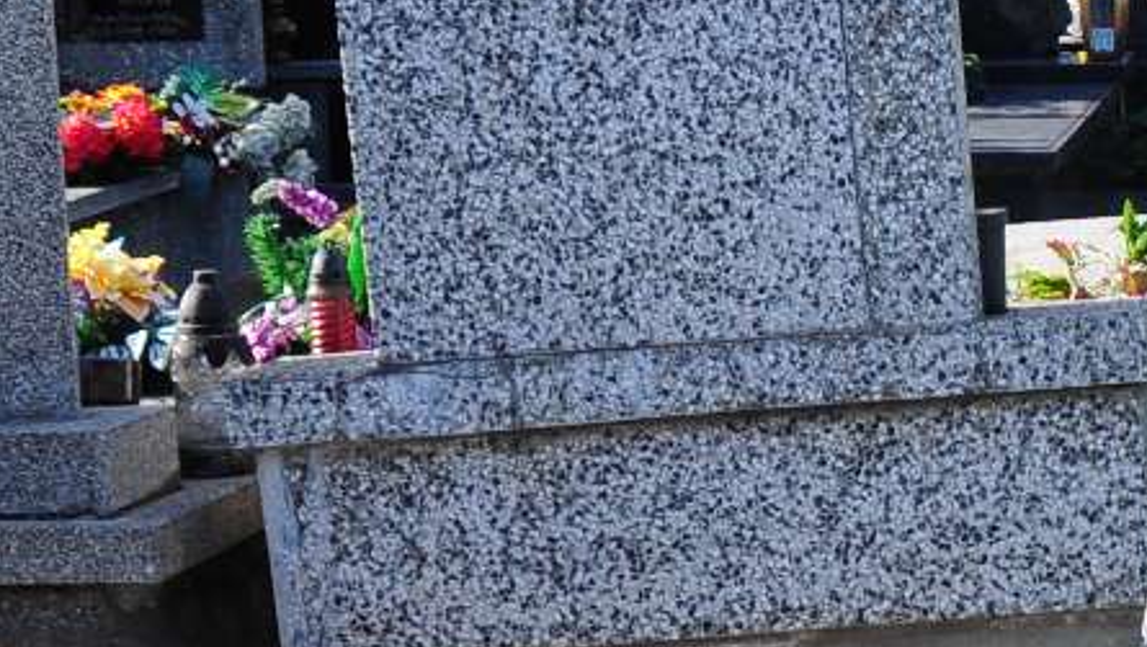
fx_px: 4139
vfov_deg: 8.9
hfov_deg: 14.6
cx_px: 1748
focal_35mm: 136
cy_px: 732
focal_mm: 18
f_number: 7.1
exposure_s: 1/400
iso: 320
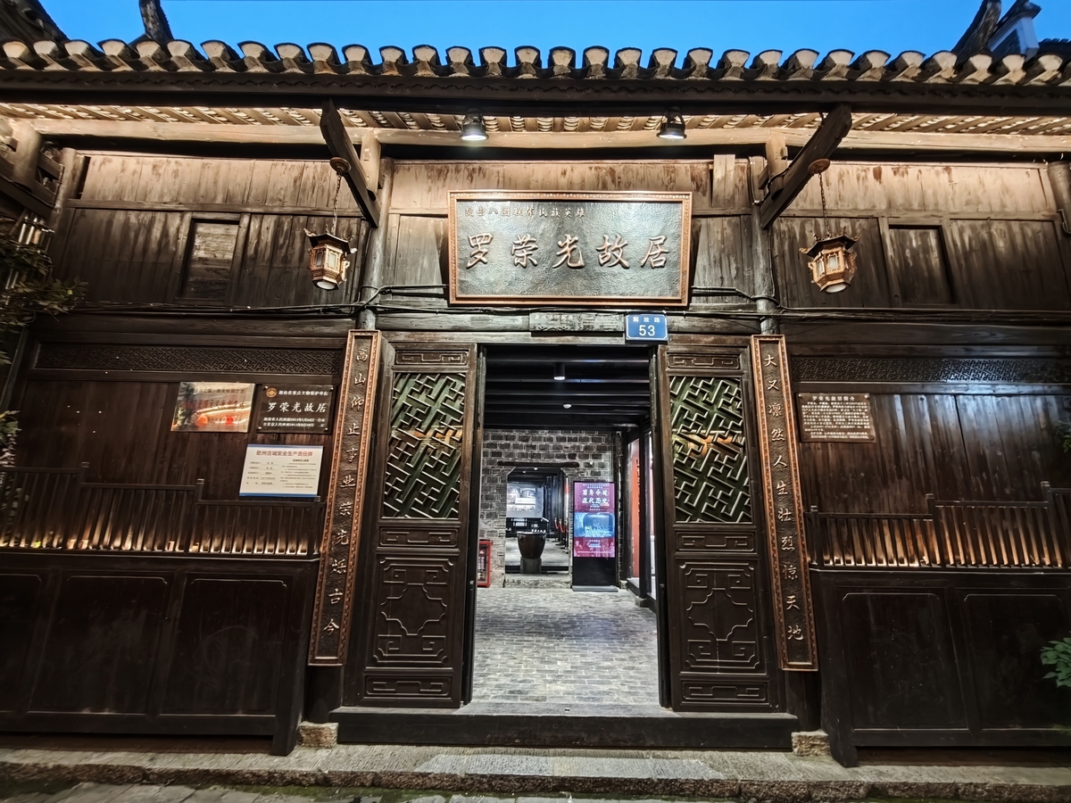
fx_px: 433
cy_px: 402
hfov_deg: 102.1
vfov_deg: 85.7
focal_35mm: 14
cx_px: 536
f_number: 2.2
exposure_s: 1/16.7
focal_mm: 2.13
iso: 2000
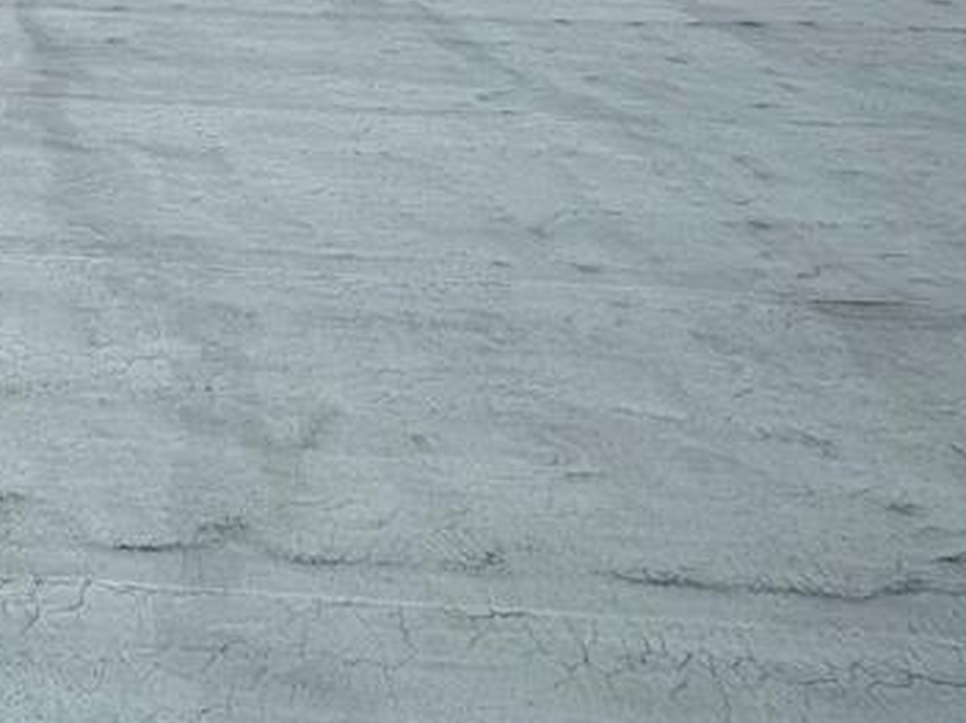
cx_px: -108
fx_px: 1143
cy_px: -287
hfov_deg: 37.8
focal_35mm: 41
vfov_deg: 27.4
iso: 40
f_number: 2.2
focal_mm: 2.22
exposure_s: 1/511
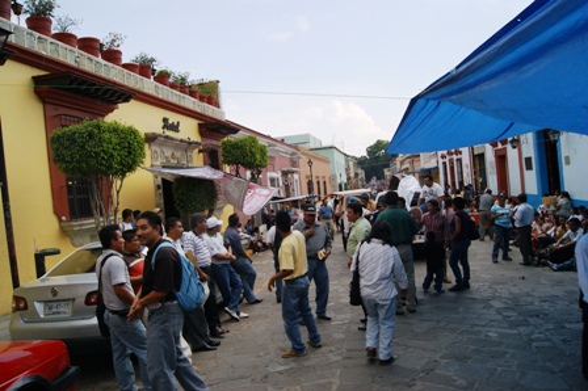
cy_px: 196
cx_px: 294
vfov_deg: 47.9
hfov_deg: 67.4
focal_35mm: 27
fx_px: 441
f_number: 9
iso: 100
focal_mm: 18
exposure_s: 1/80
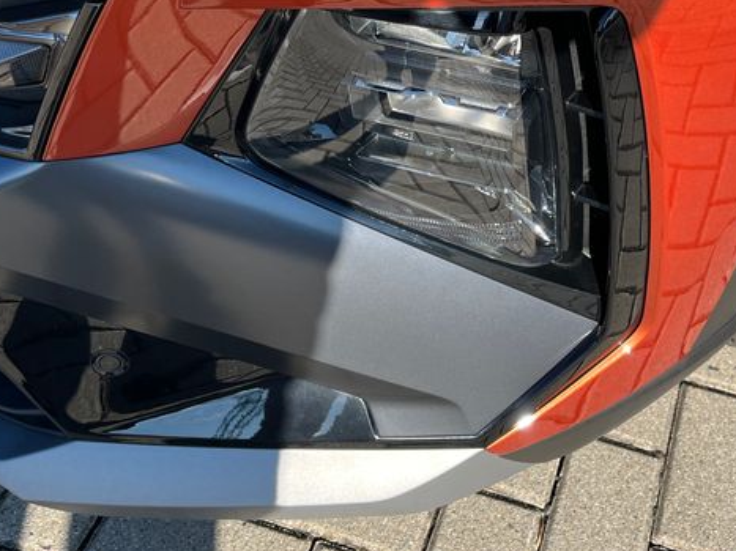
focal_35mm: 57
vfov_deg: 24.8
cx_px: 430
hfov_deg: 33.7
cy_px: 44
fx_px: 1212
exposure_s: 1/1086
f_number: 1.6
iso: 50
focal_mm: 5.1
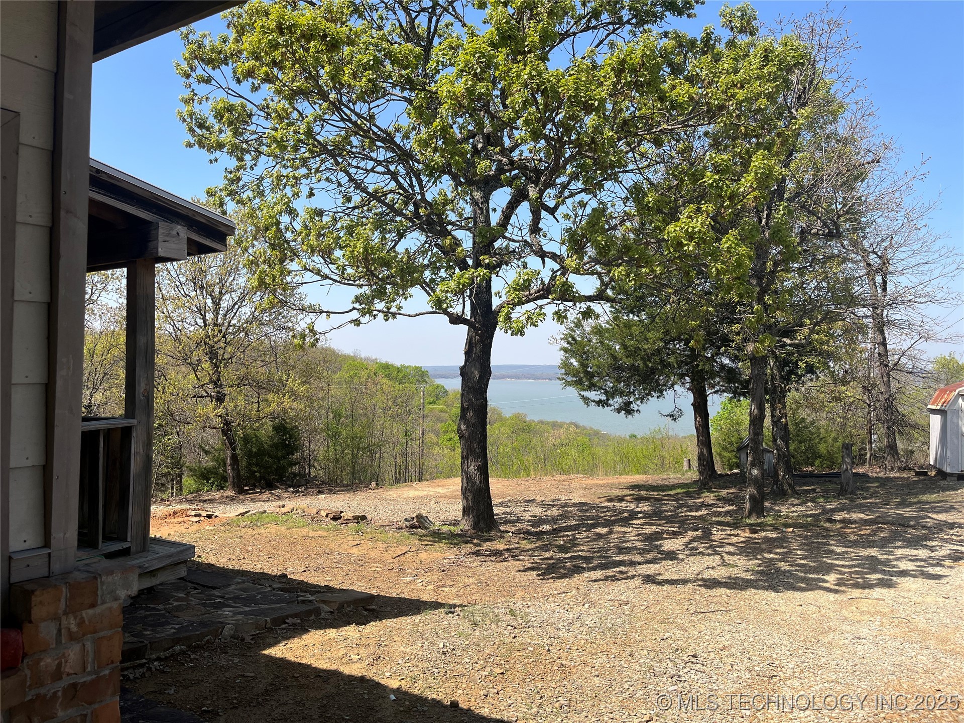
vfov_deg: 53.1
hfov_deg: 67.3
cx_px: 482
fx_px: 724
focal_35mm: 26
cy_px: 362
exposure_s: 1/2358
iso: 50
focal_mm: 5.1
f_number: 1.6
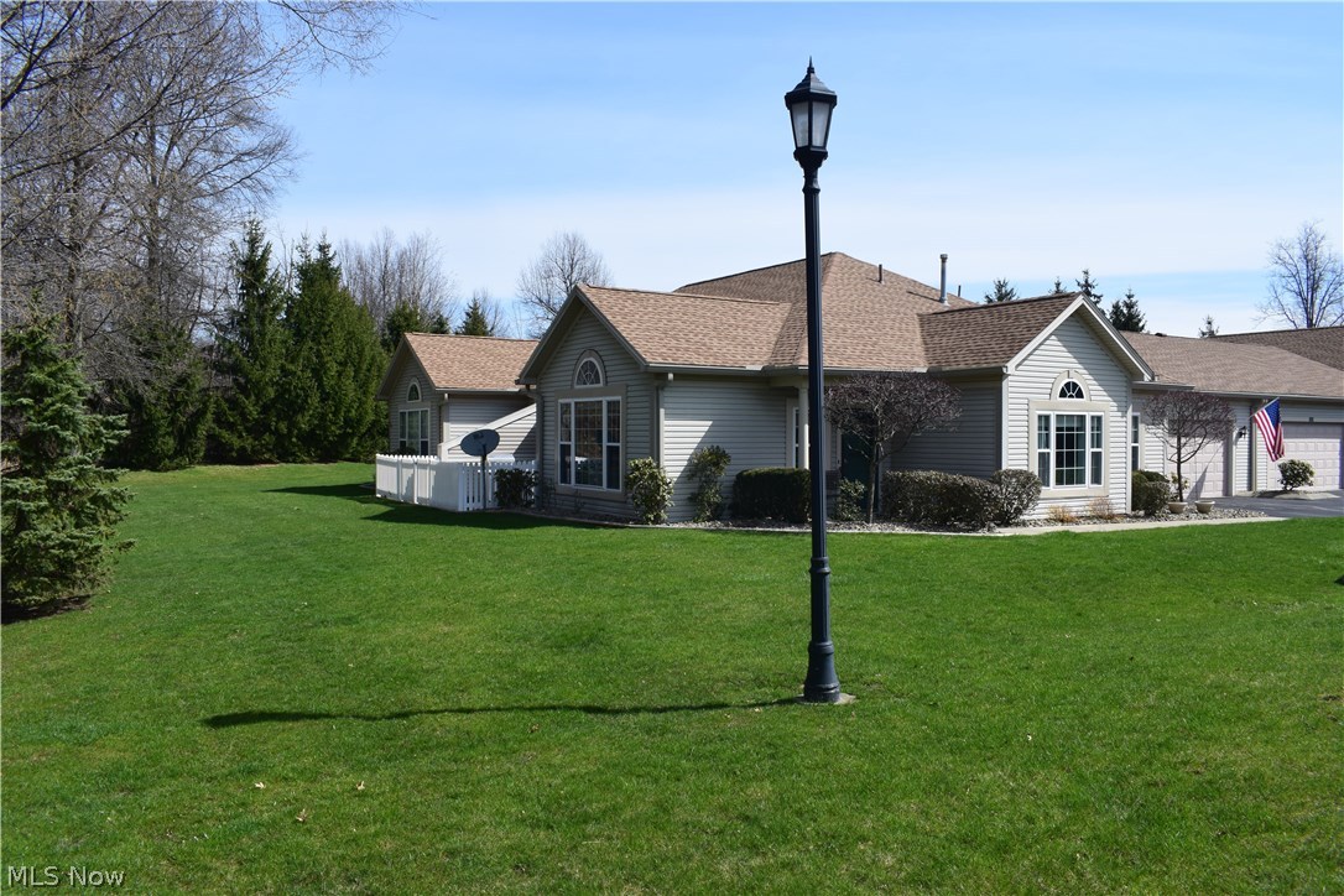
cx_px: 672
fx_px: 1008
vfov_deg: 47.9
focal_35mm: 27
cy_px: 448
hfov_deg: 67.4
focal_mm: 18
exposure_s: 1/400
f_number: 11
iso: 400
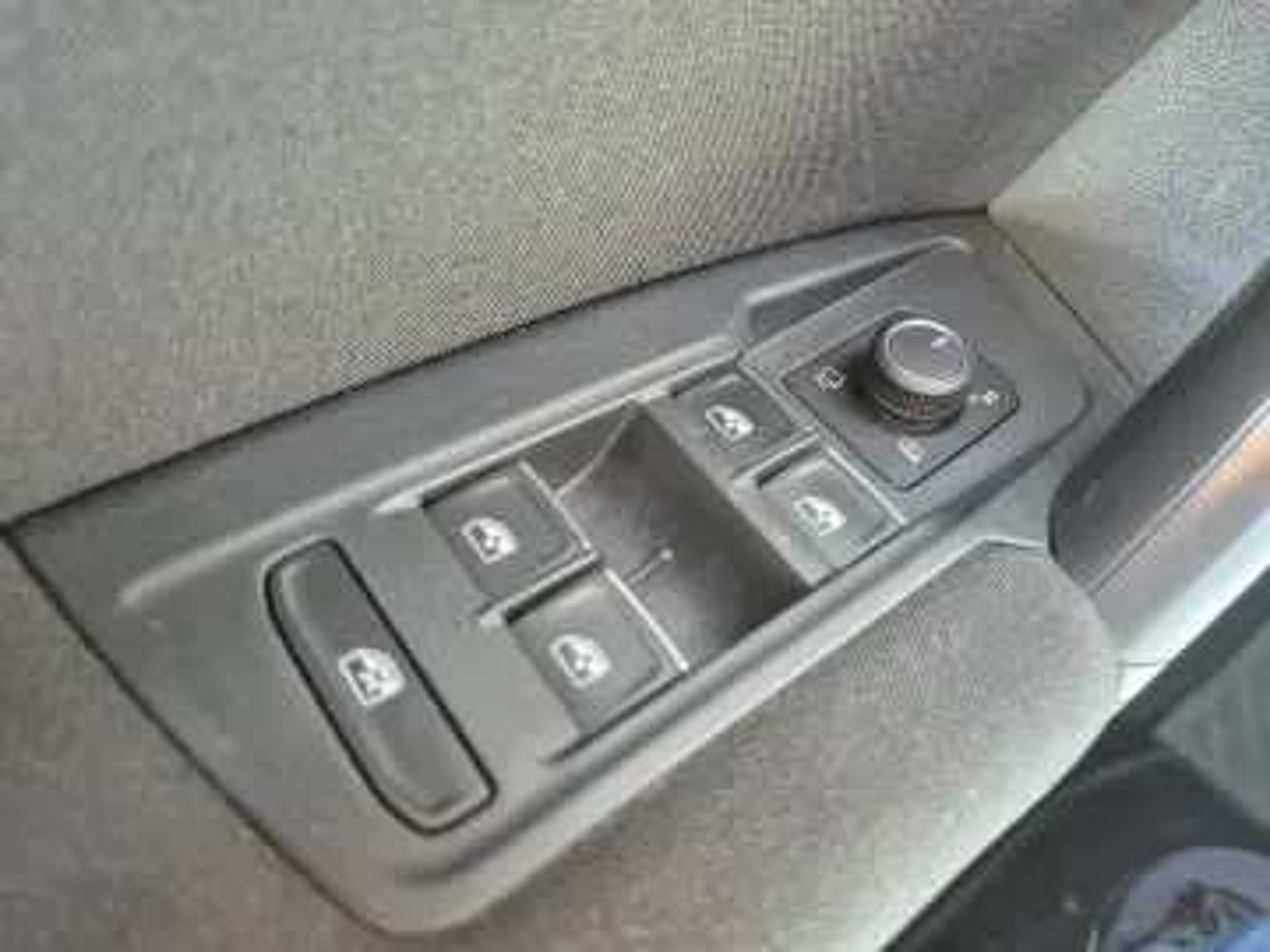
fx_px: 844
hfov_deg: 73.9
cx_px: 635
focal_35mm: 23
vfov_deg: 58.9
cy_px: 476
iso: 640
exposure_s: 1/100
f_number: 1.8
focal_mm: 5.4
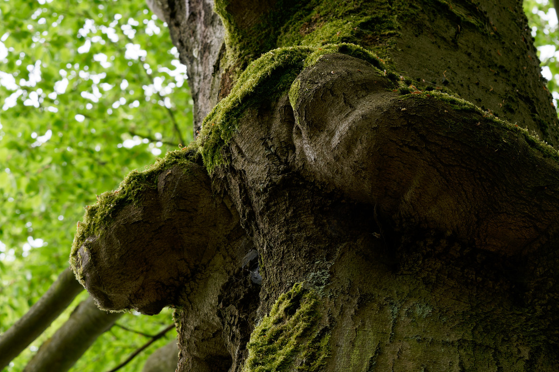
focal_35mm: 162
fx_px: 2515
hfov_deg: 12.7
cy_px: 46
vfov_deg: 8.4
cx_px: 343
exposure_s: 1/125
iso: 800
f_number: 8
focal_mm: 90
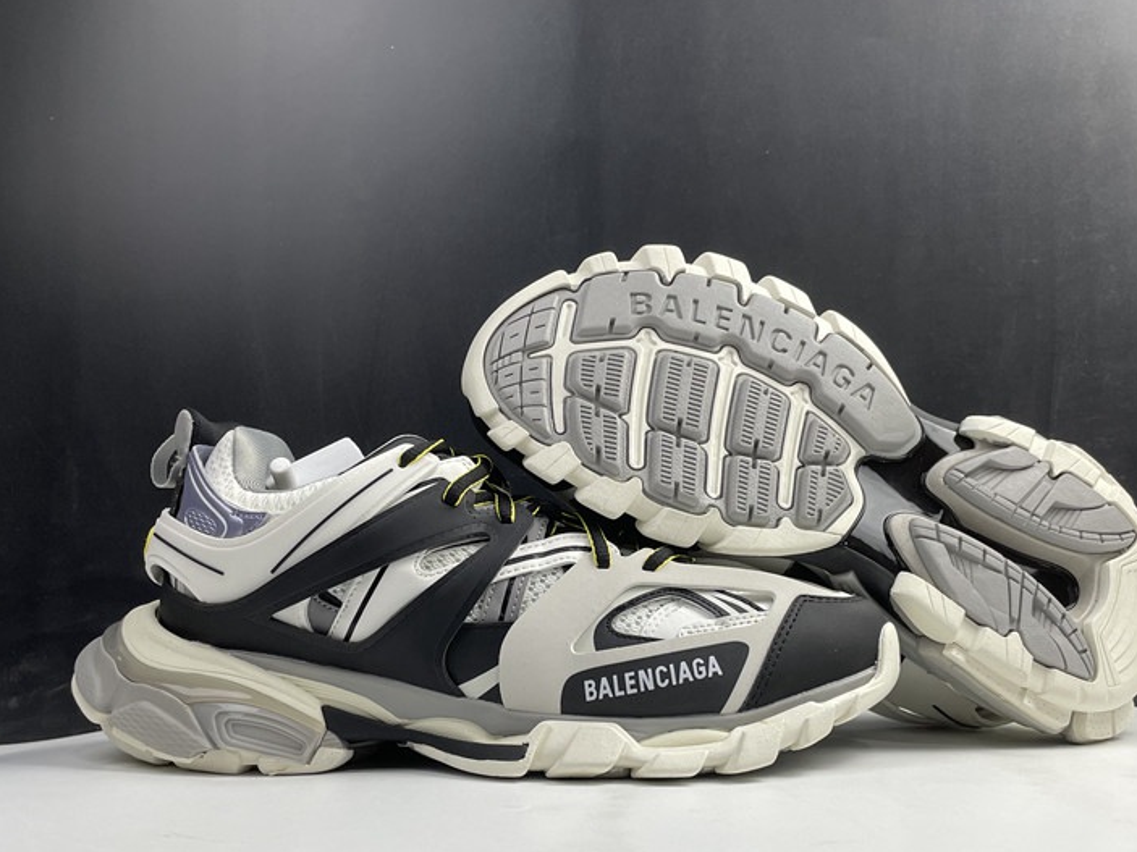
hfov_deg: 50.0
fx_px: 1215
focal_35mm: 37
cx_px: 649
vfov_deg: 38.5
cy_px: 508
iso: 64
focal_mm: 4.2
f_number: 1.6
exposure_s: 1/121
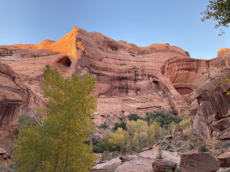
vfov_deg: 49.7
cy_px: 86
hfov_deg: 63.4
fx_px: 186
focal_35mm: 28
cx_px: 115
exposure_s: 1/121
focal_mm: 3.99
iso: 32
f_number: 1.8
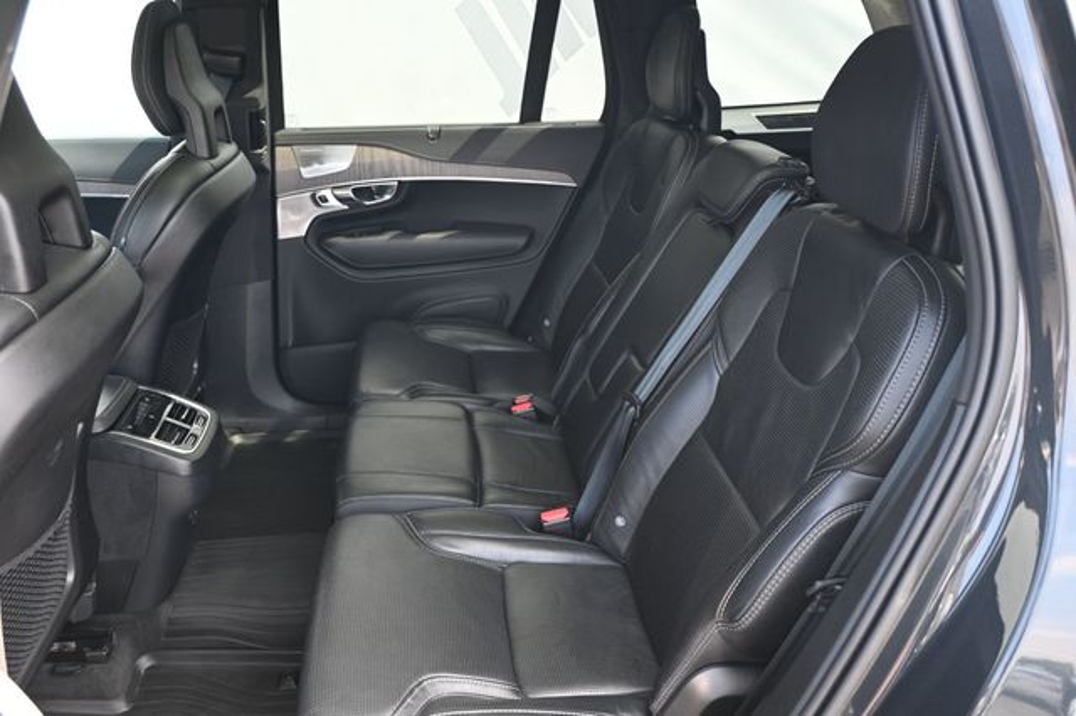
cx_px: 538
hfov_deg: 64.6
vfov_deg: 45.6
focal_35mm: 28
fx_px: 851
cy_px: 358
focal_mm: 19
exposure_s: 1/125
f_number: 3.8
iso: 560
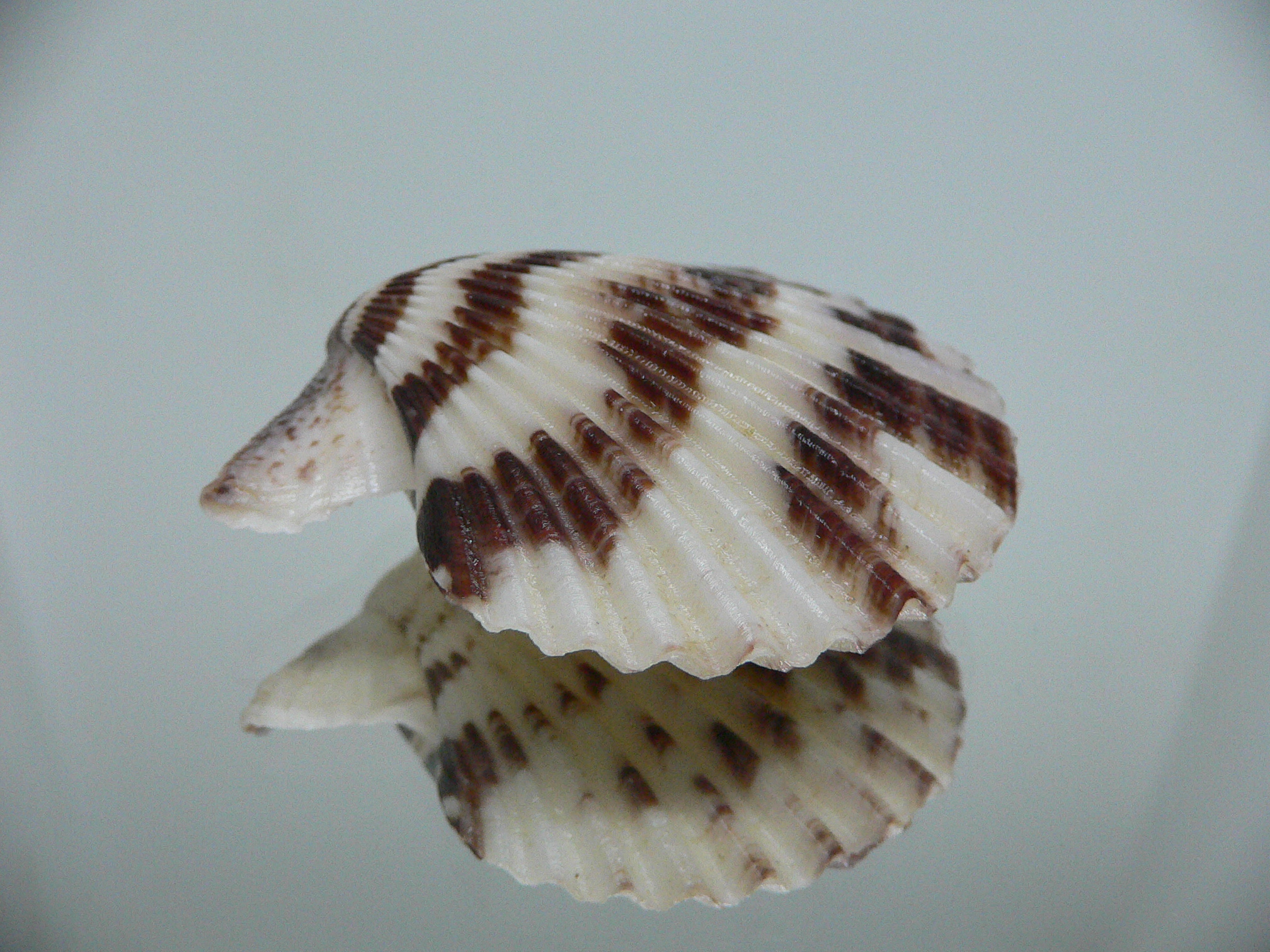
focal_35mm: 35
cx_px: 635
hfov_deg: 52.6
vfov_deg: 40.7
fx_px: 1284
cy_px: 476
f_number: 2.8
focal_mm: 4.6
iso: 200
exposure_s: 1/60
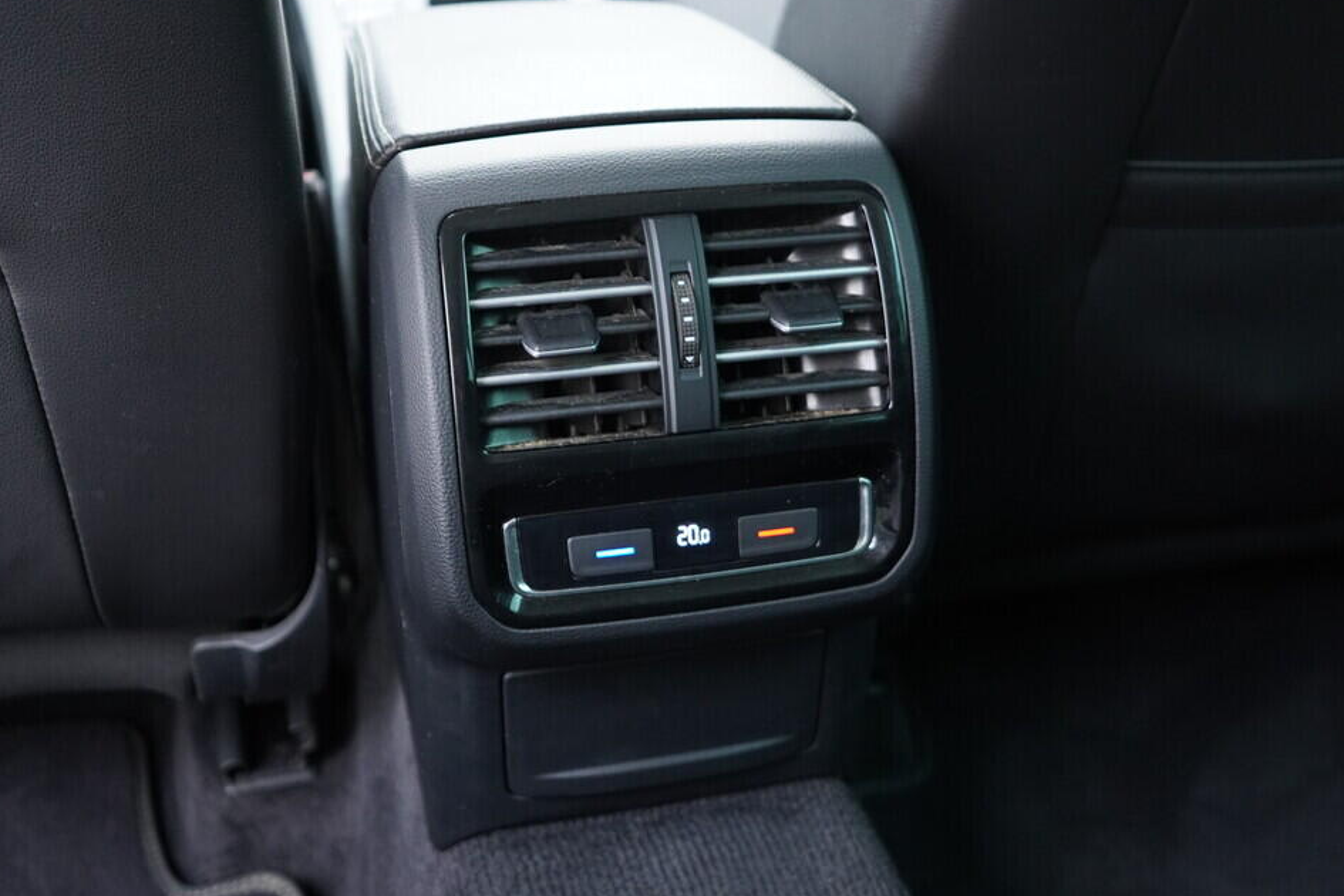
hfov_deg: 49.5
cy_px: 442
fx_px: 1456
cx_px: 626
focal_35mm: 39
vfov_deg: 34.2
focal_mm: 24
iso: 1000
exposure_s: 1/40
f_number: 2.8
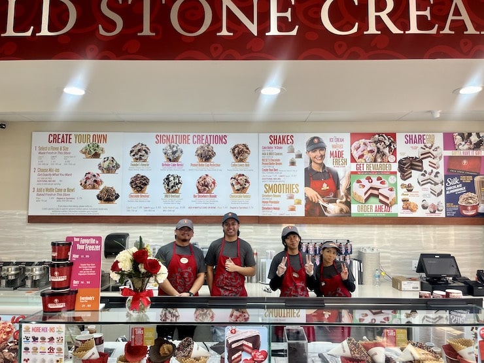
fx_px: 364
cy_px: 182
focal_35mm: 26
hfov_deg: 67.3
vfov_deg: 53.1
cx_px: 242
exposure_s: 1/120
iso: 50
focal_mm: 5.1
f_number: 1.6
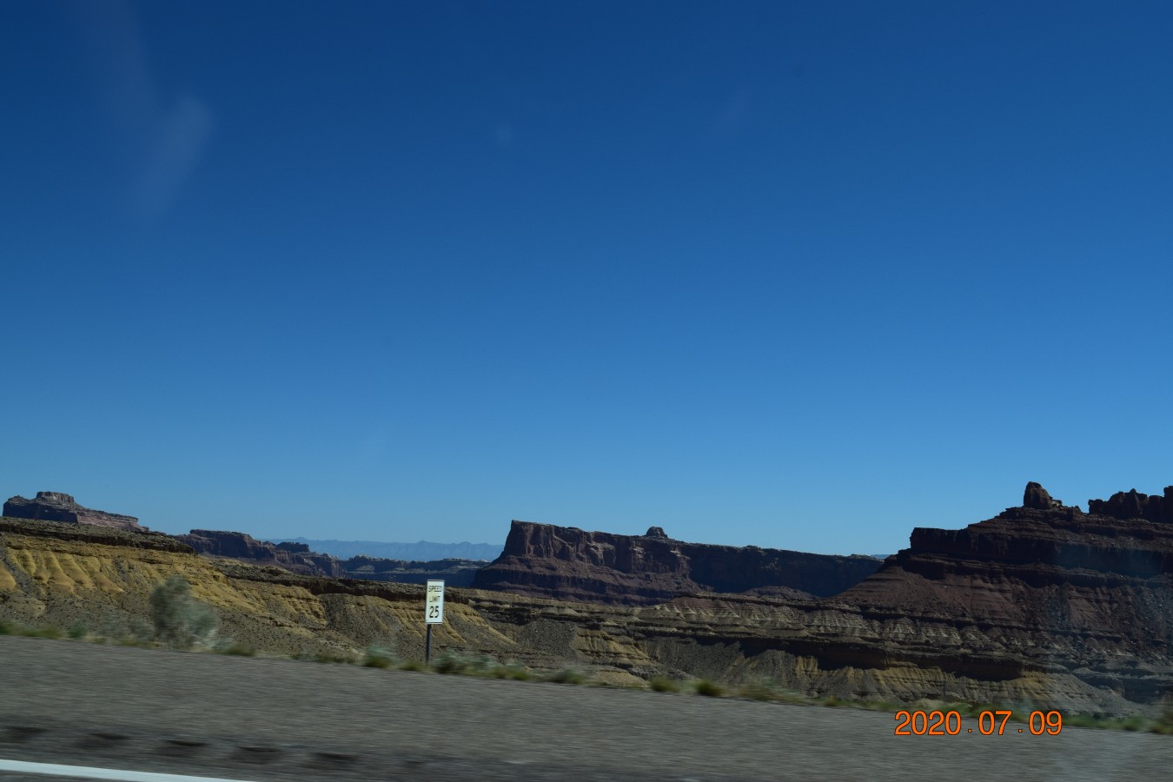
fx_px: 1466
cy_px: 391
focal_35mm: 45
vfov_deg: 29.9
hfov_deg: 43.6
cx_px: 586
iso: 250
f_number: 11
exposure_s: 1/500
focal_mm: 30
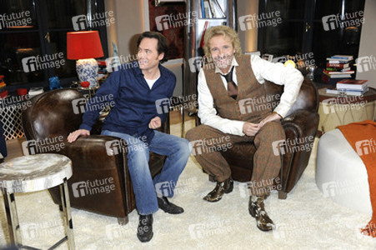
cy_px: 125
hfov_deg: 48.5
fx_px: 417
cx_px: 188
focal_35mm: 40
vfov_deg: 33.4
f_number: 5.6
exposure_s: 1/160
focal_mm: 40
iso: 2500
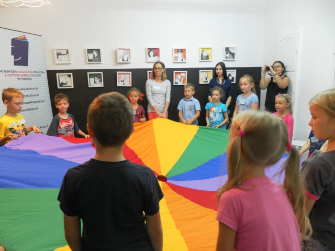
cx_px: 168
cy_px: 126
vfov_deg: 53.1
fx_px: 252
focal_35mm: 26
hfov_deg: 67.3
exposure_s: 1/15
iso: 200
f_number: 2.8
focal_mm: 4.6
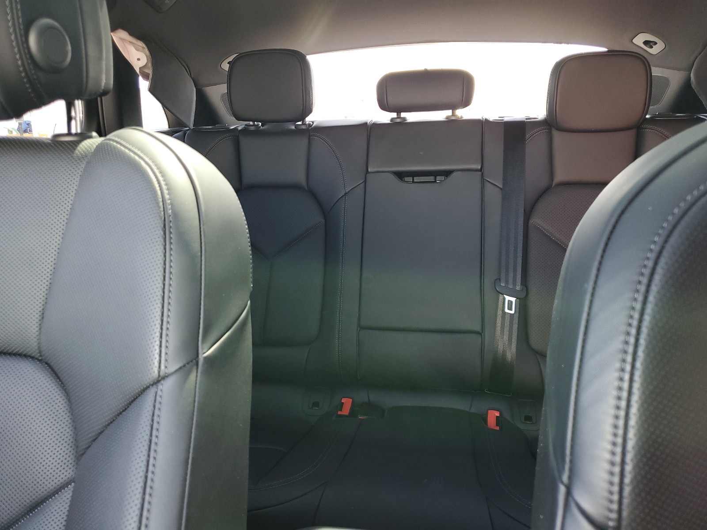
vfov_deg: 53.1
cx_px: 354
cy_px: 265
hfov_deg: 67.3
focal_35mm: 26
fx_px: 531
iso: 76
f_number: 1.5
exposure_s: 1/50
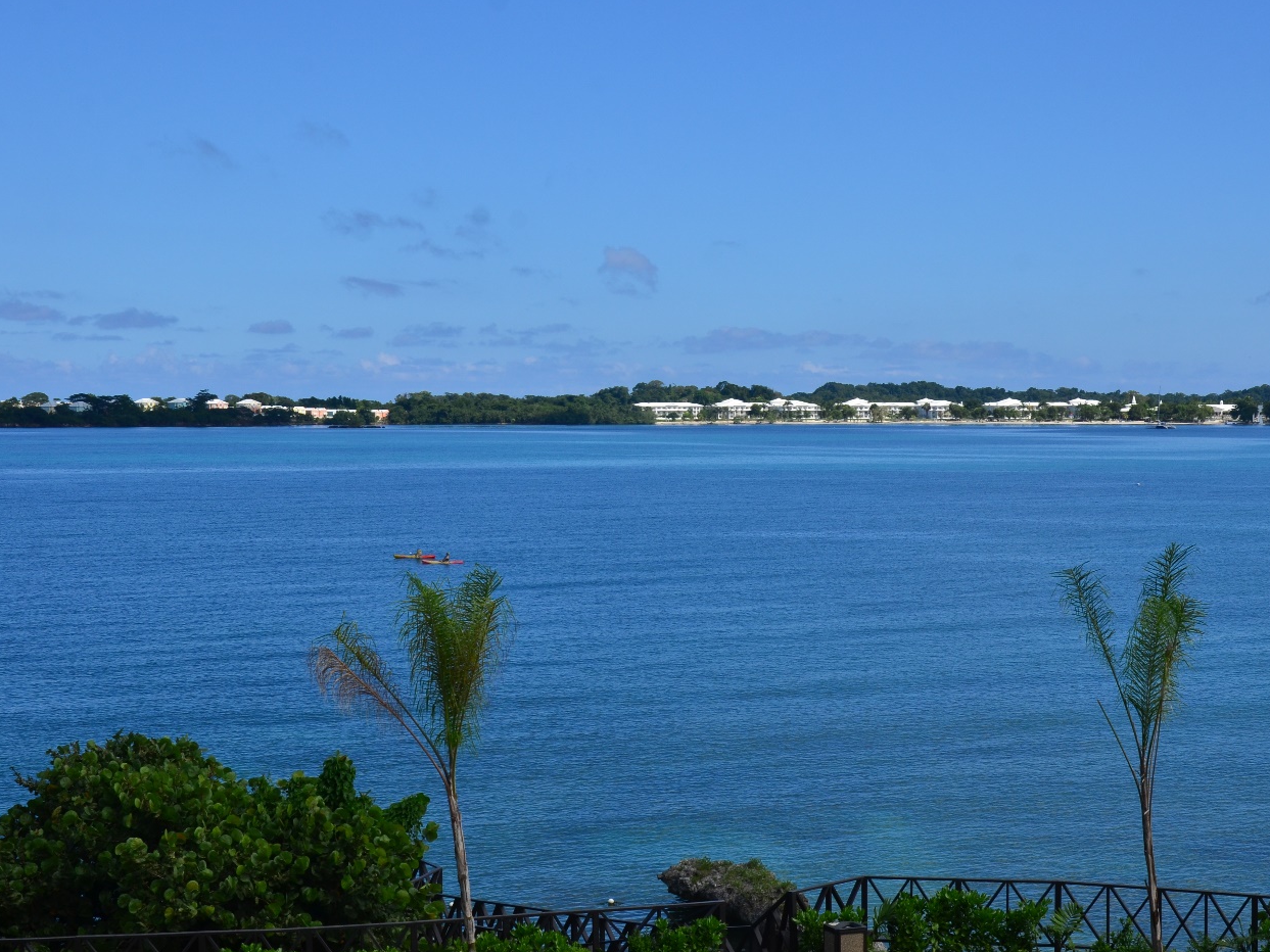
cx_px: 697
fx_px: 2311
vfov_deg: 23.3
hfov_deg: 30.7
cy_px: 449
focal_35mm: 63
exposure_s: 1/400
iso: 200
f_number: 10
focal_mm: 34
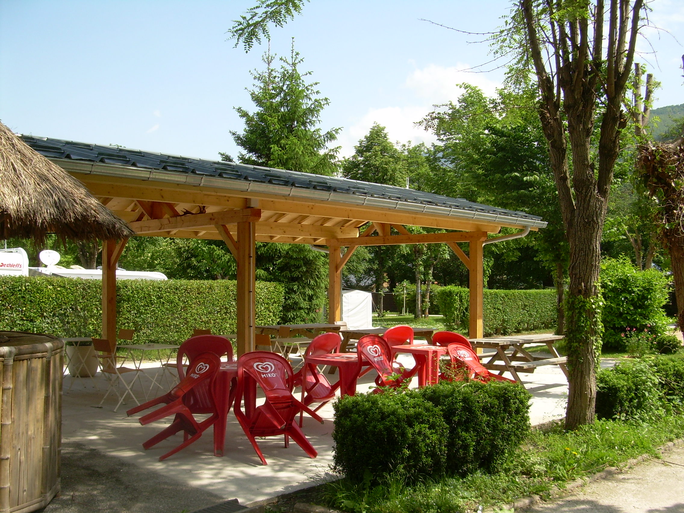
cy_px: 256
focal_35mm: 38
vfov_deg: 37.7
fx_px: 751
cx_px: 342
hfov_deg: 49.0
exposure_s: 1/273
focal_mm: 6.3
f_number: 4.6
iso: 50
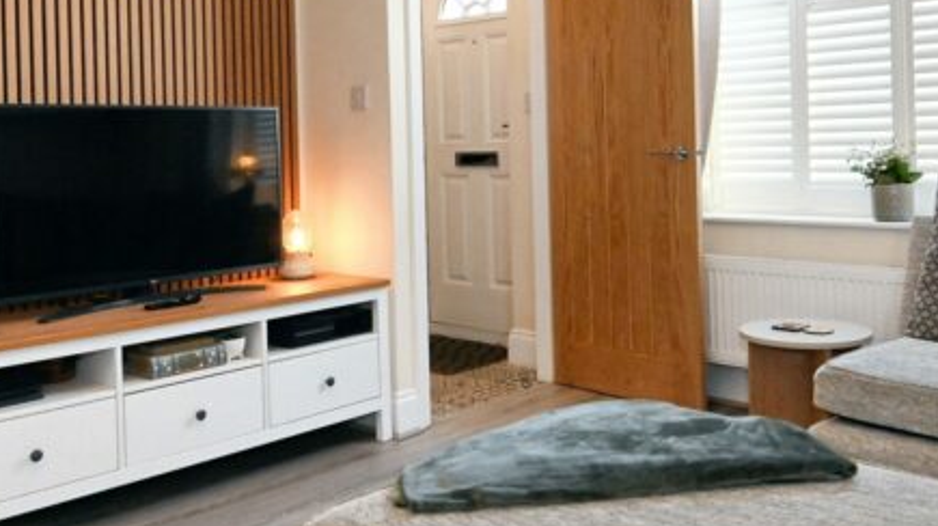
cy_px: 152
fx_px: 920
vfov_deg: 31.5
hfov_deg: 54.0
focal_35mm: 37
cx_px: 507
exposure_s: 1/160
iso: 5000
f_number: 10
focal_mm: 15
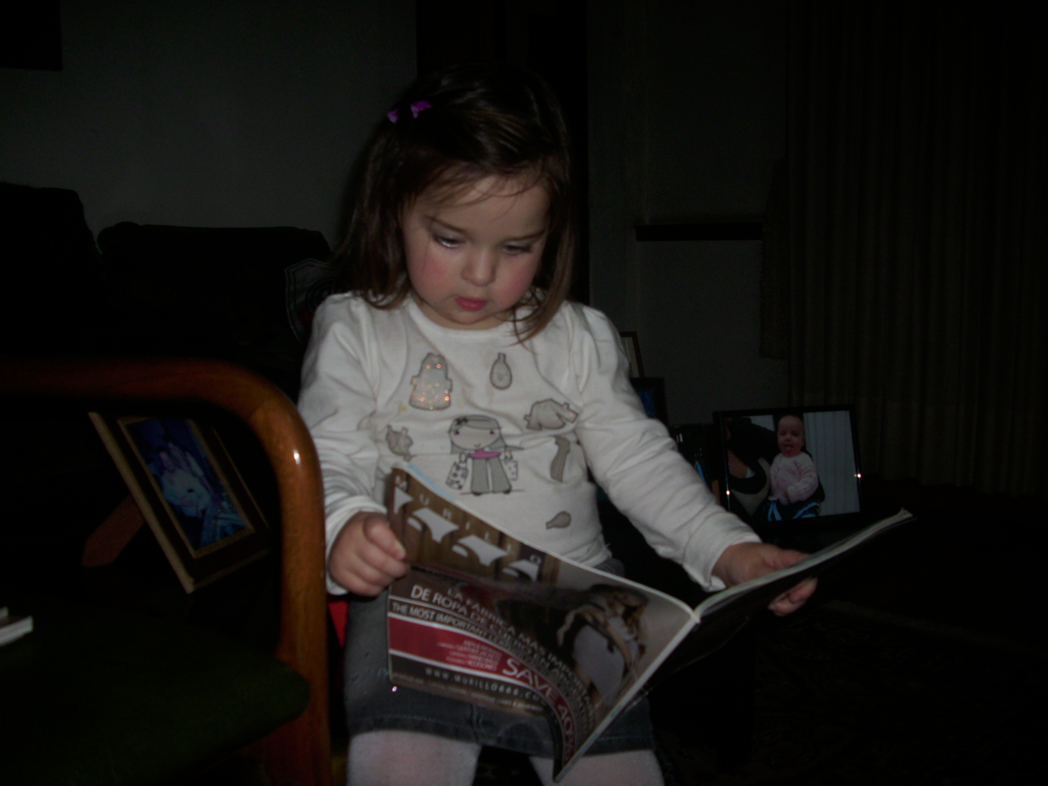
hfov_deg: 58.4
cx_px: 524
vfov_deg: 45.4
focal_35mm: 31
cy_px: 393
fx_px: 939
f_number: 2.8
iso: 50
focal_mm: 6.2
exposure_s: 1/200
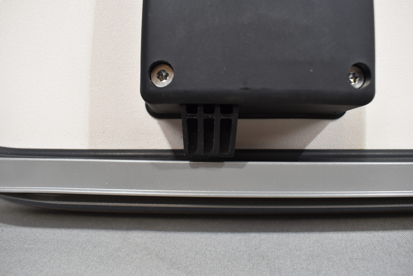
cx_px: 206
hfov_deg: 67.4
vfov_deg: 47.9
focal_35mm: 27
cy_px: 138
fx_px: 310
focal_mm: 18
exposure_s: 1/60
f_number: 5.6
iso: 640
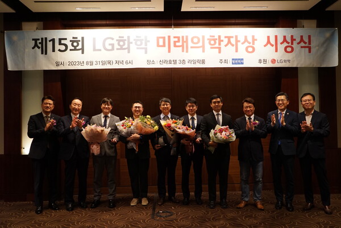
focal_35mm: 29
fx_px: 275
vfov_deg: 45.0
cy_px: 114
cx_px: 170
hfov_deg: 63.6
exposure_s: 1/160
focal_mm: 29
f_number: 4
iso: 4000
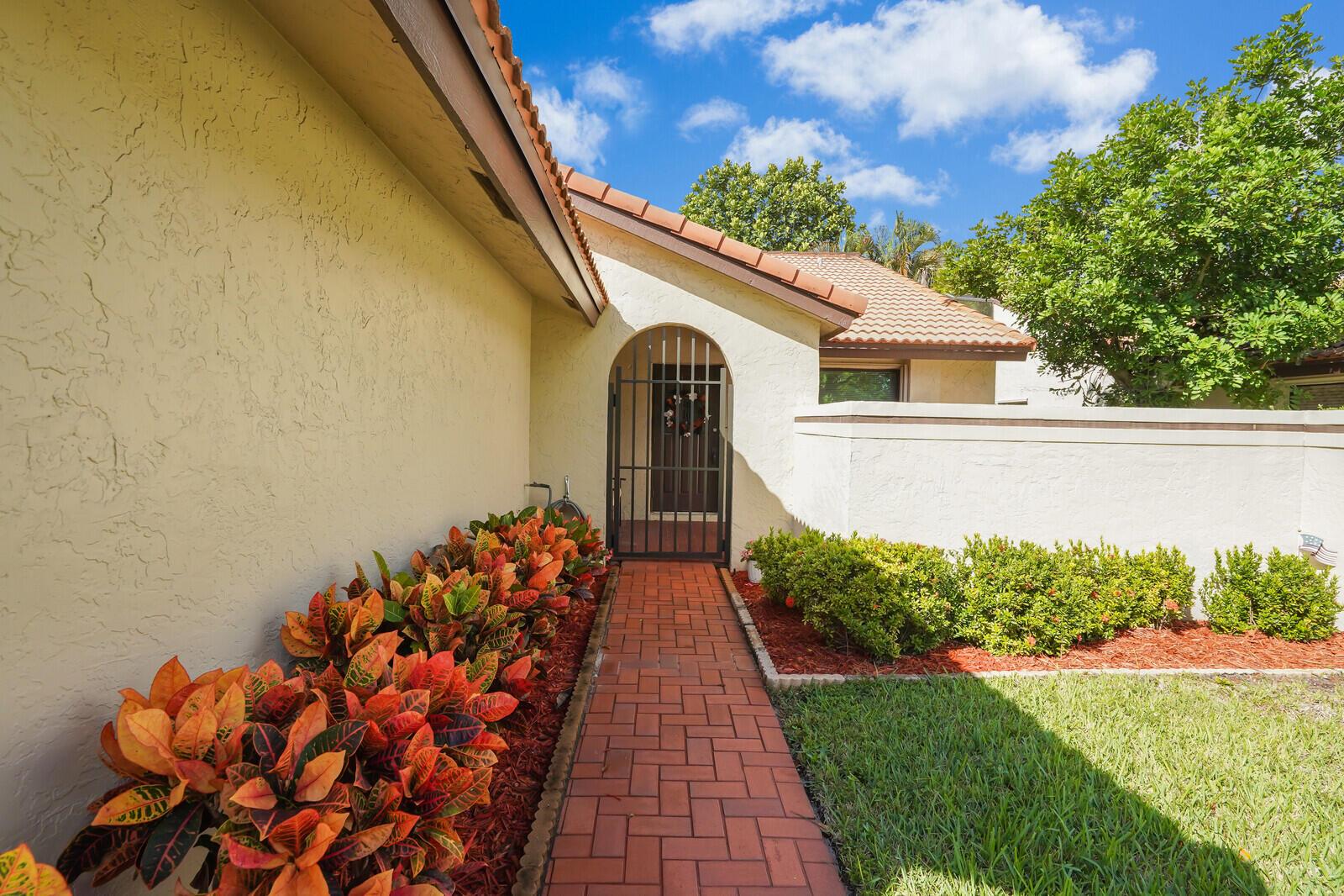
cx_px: 672
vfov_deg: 73.7
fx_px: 597
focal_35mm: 16
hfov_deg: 96.7
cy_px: 448
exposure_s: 1/800
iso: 800
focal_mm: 16
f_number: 8
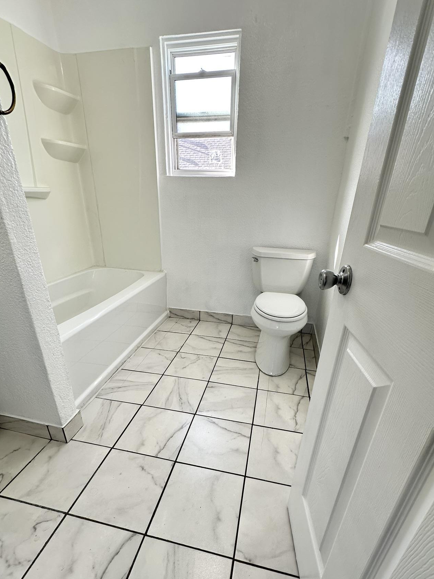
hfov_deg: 74.7
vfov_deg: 90.5
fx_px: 284
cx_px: 211
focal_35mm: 17
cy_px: 329
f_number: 2.2
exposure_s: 1/120
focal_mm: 2.22
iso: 80
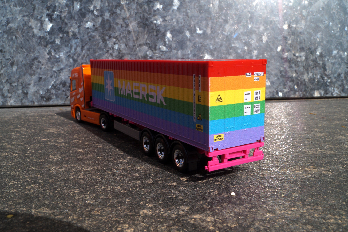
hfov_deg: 53.2
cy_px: 116
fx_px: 348
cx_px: 174
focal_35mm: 36
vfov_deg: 36.8
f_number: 22
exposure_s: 1/60
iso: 160
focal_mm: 24
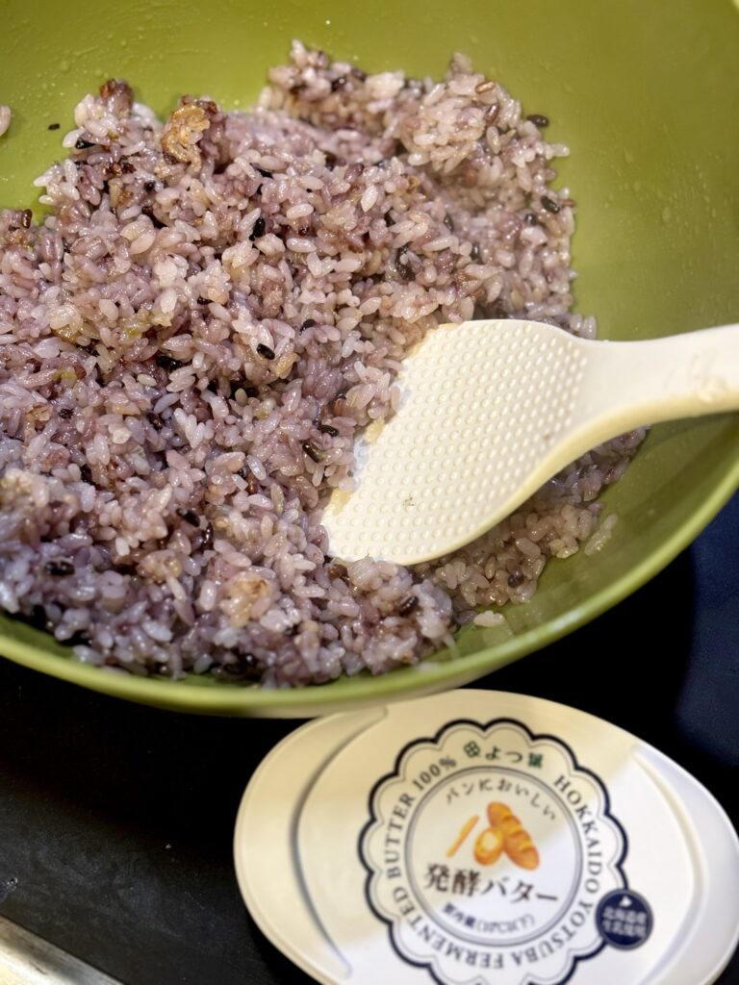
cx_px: 370
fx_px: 1480
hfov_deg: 28.0
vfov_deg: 36.8
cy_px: 492
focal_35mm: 52
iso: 100
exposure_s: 1/50
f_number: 1.6
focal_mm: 5.96
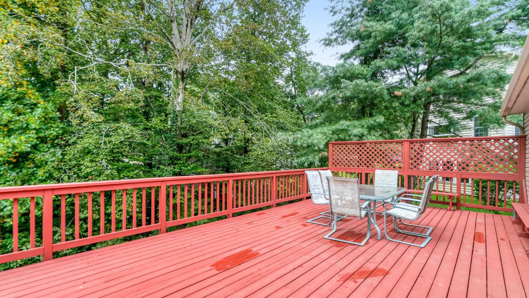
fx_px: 238
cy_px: 153
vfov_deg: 63.9
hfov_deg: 95.9
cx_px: 264
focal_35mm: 17
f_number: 8
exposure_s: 1/800
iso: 1250
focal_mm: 16
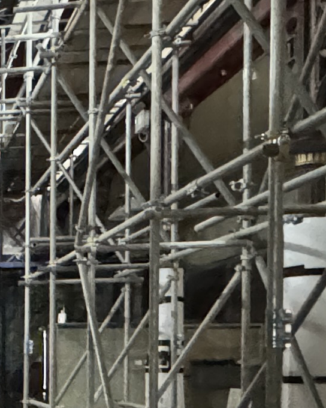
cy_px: 369
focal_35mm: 81
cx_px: -415
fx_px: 977
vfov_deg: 23.0
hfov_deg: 14.2
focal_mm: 2.22
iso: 1600
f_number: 2.2
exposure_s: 1/33
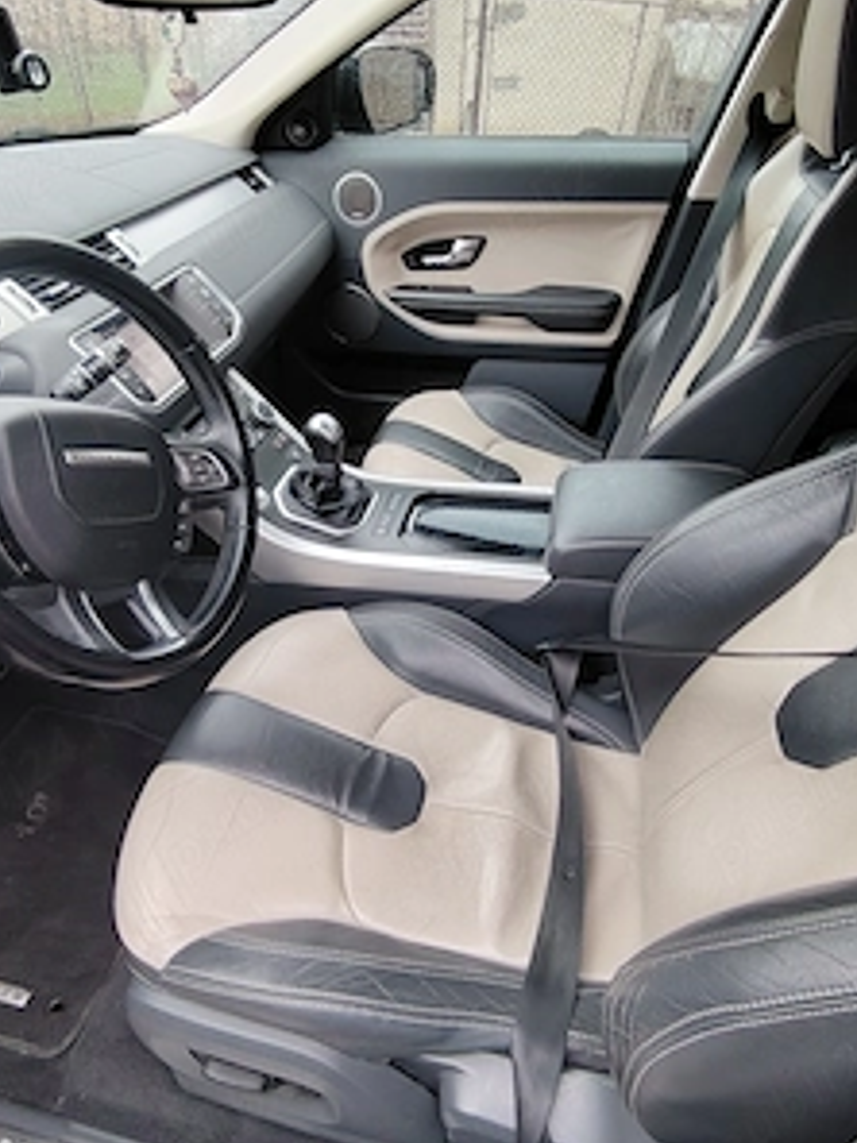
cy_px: 548
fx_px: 759
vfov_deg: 73.9
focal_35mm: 23
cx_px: 425
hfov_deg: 58.9
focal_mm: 1.42
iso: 101
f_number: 2.2
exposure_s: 1/100
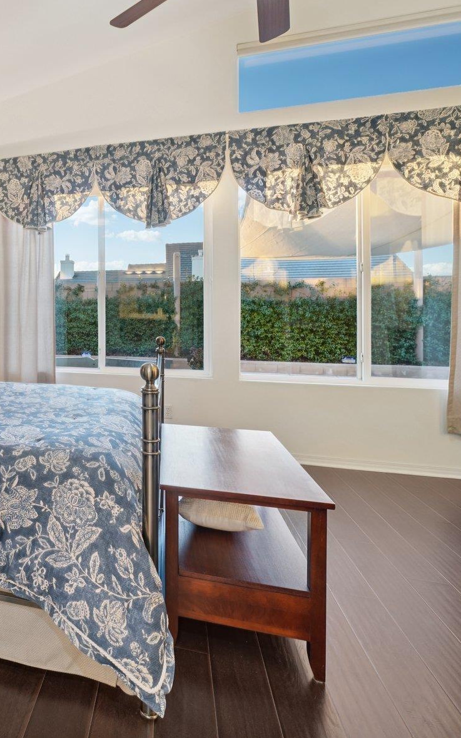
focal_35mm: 23
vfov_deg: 76.6
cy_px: 311
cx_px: -12
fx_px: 463
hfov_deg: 44.2
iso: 400
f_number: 8
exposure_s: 1/8
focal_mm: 13
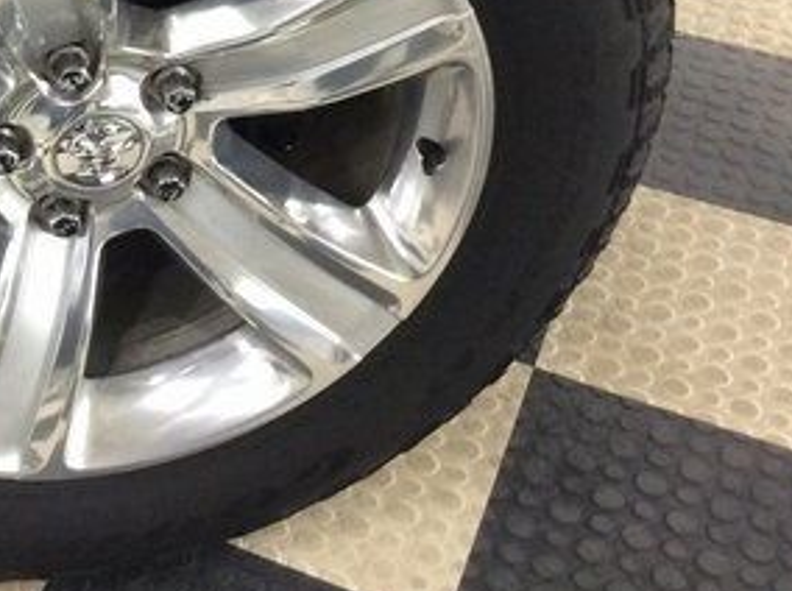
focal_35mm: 72
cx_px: 64
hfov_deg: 26.1
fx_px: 1645
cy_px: 47
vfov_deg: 19.9
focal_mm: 3.3
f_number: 2.4
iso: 200
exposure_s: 1/24
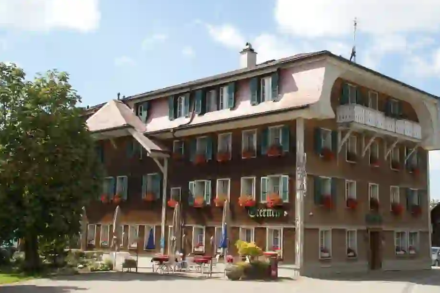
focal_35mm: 46
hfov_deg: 42.7
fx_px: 562
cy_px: 149
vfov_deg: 29.2
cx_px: 232
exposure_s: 1/80
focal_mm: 28
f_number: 10
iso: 100
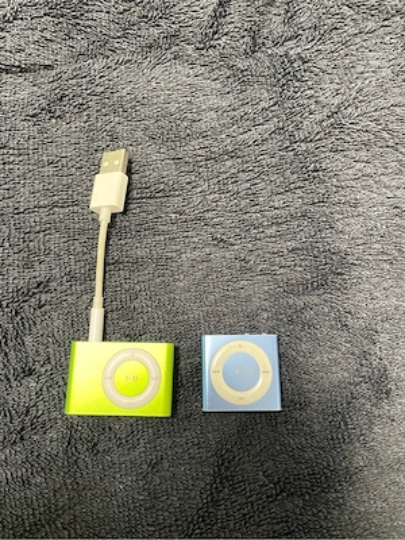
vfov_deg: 67.3
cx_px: 202
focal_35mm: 26
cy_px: 270
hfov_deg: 53.1
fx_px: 406
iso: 500
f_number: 1.6
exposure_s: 1/46
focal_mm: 4.2
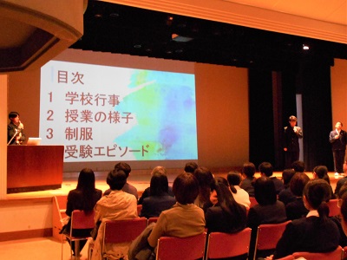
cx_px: 174
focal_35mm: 44
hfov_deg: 42.9
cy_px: 130
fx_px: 441
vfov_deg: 32.9
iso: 800
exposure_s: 1/10
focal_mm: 7.7
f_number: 4.2
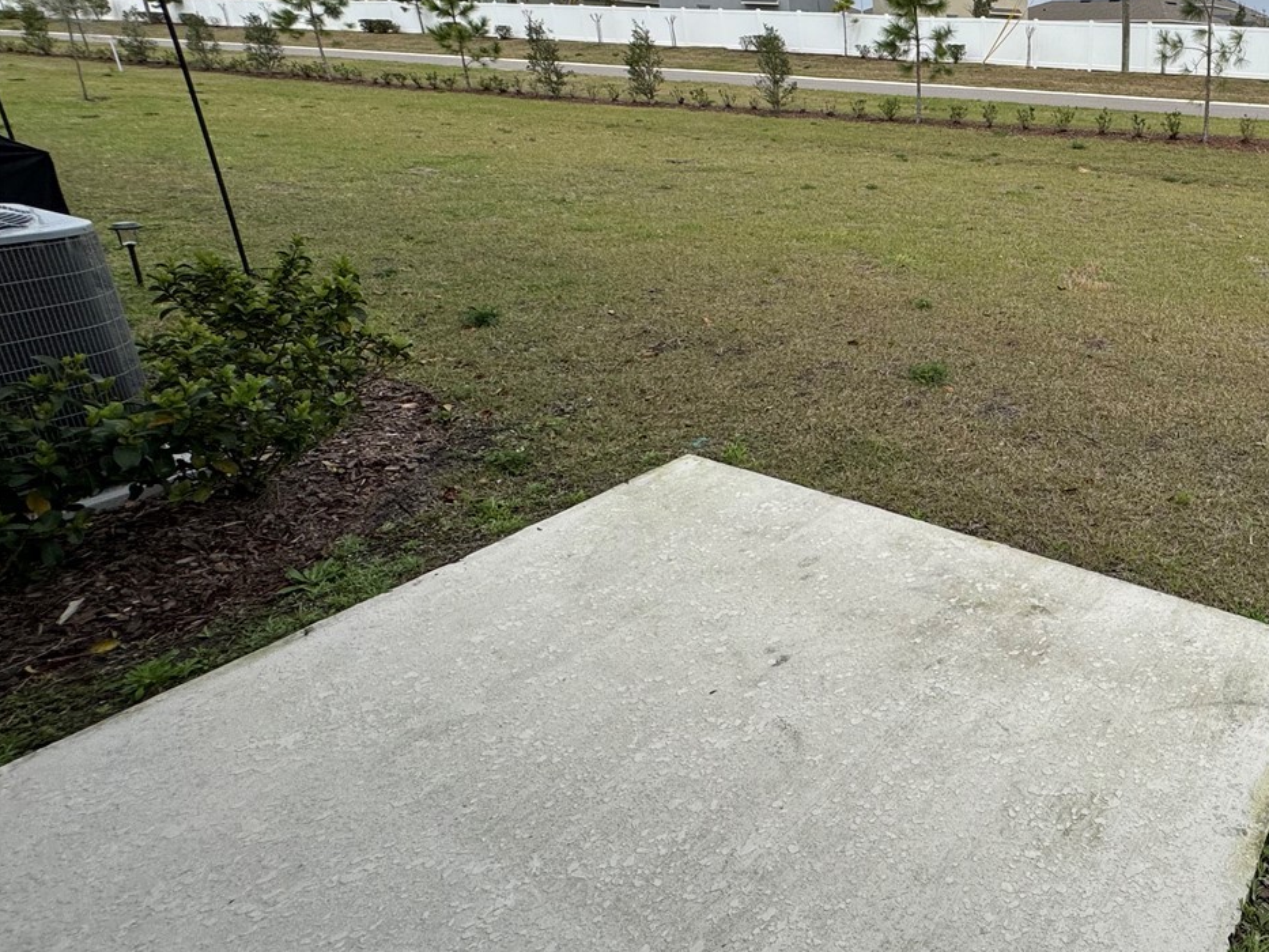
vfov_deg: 56.0
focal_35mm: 24
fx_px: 880
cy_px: 343
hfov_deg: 62.8
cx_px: 1084
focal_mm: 2.22
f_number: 2.2
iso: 50
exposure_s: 1/1880
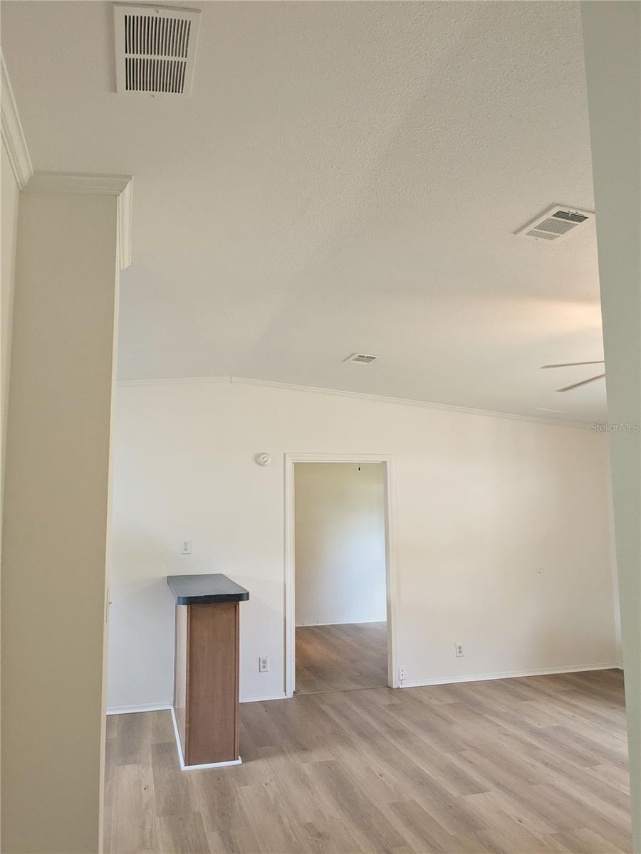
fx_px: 667
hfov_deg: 51.4
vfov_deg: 65.3
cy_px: 427
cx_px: 320
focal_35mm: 27
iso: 246
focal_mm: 4.38
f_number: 1.73
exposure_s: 1/120
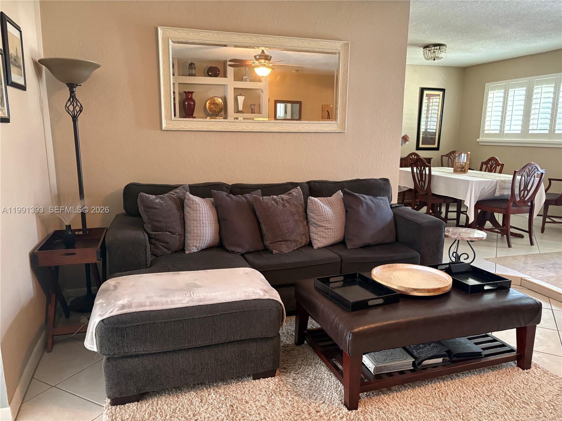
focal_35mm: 26
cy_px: 210
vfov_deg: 53.1
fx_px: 422
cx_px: 281
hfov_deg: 67.3
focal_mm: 5.96
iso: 500
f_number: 1.6
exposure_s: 1/60
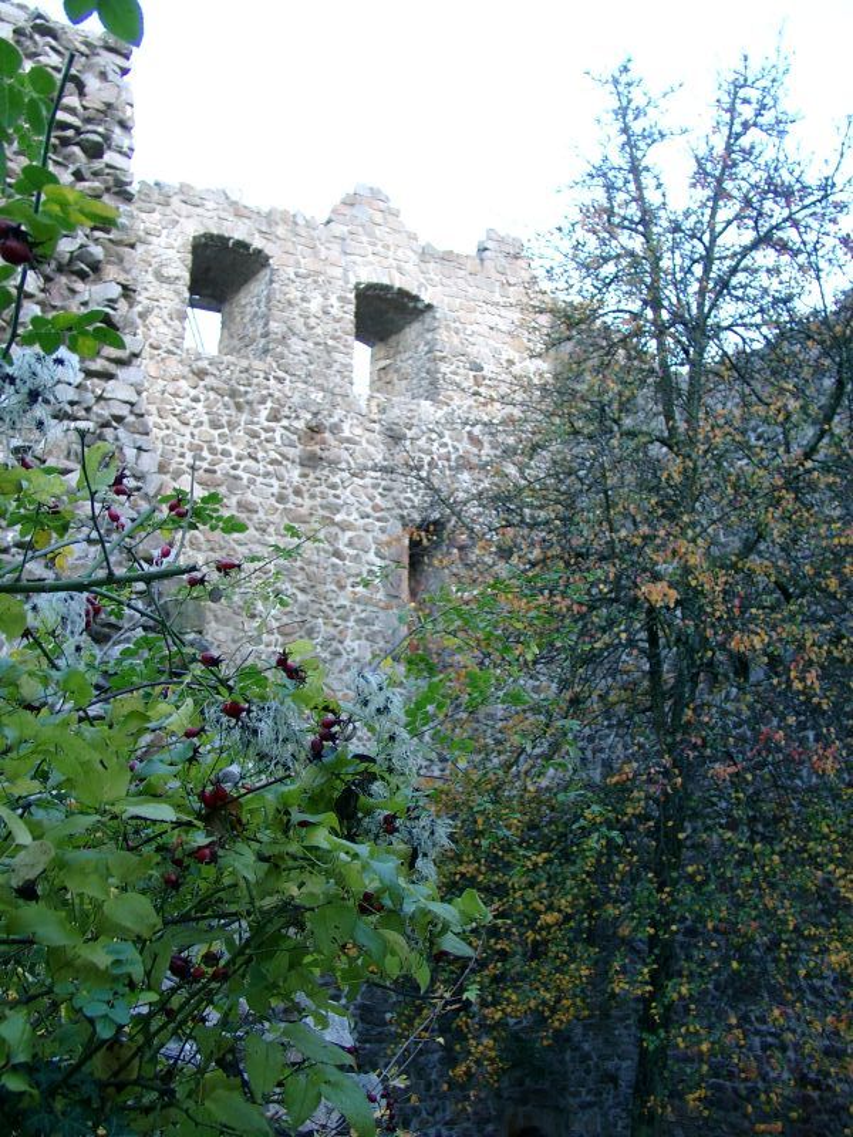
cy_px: 568
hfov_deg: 41.8
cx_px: 426
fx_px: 1117
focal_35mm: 34
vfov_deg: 54.0
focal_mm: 7.13
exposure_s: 1/81.8
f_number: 2.8
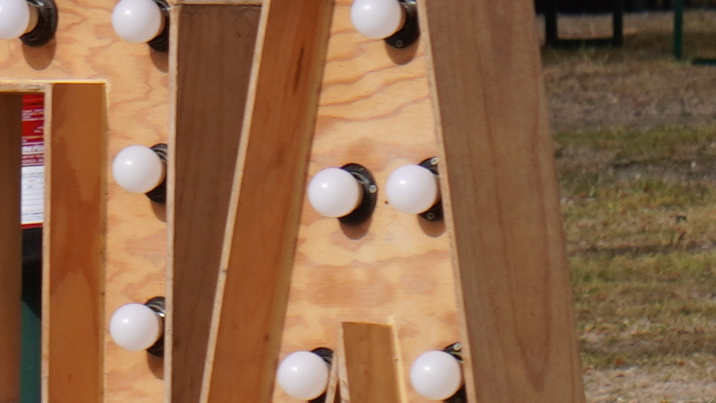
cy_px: 423
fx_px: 17788
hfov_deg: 2.3
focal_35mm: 937
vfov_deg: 1.3
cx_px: -882
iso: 100
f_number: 7.1
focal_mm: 83
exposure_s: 1/320
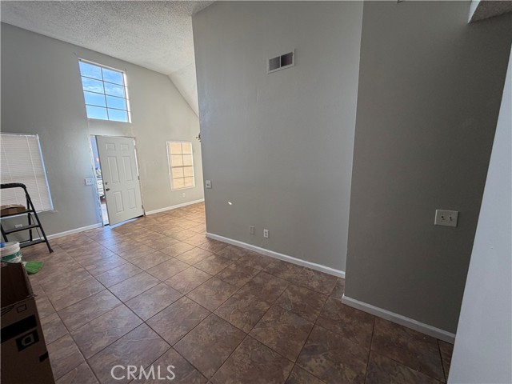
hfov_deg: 102.1
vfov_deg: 85.7
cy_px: 192
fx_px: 207
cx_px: 256
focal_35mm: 14
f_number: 2.2
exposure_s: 1/121
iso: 100
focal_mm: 2.22
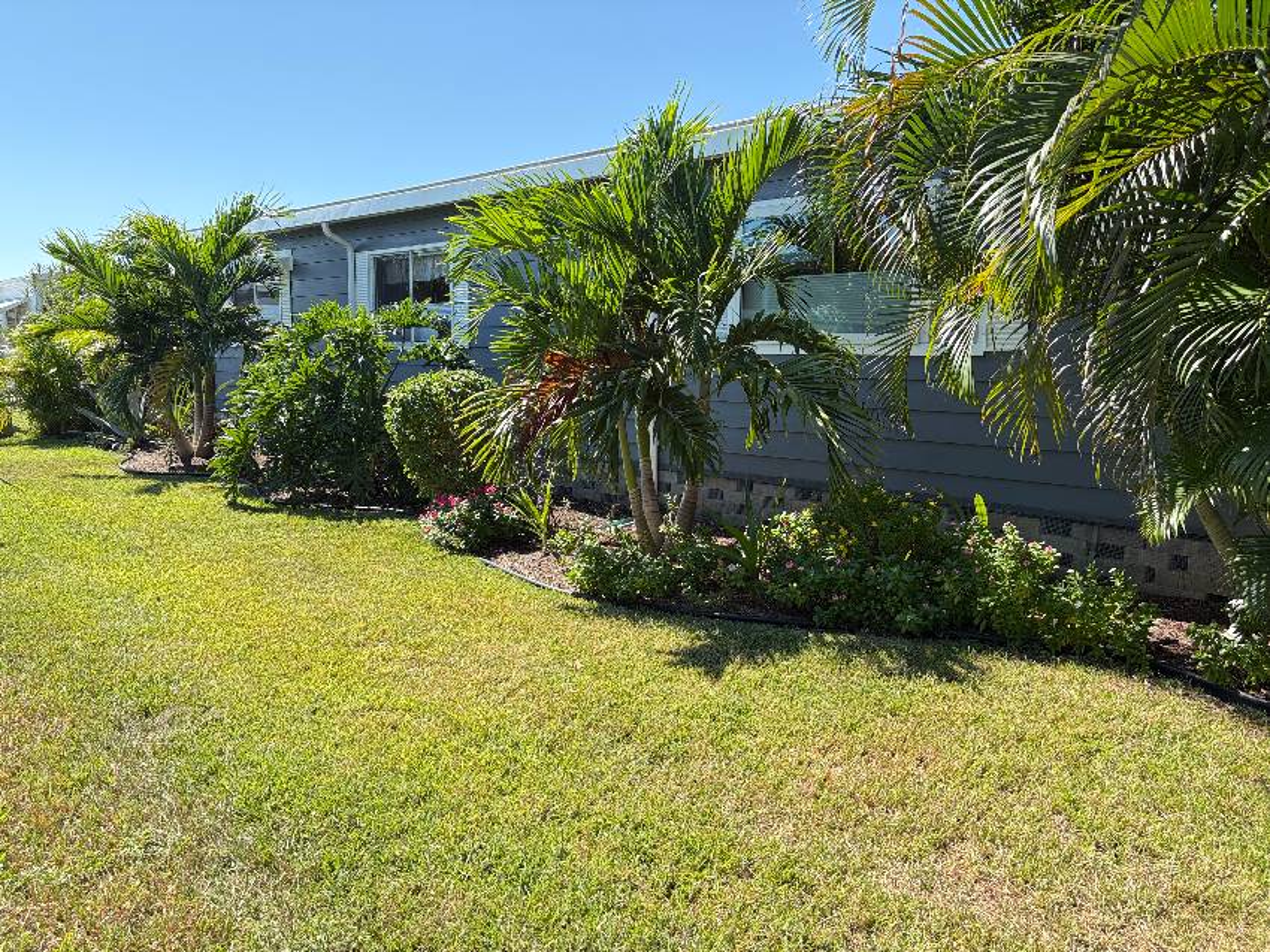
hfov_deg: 67.3
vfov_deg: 53.0
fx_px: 954
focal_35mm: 26
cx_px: 635
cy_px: 476
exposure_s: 1/1135
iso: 64
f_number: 1.6
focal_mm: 5.96
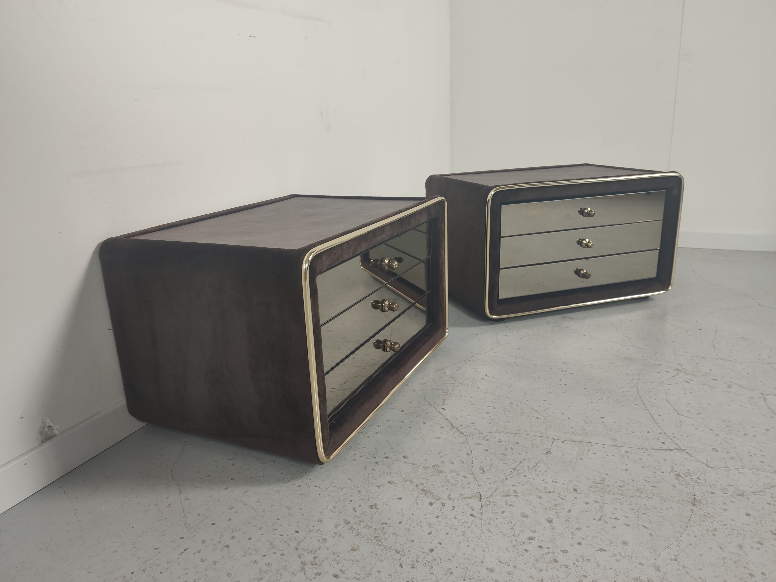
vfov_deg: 53.1
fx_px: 583
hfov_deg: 67.3
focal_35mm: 26
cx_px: 388
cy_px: 291
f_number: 1.75
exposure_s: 1/100
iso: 177
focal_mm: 4.75
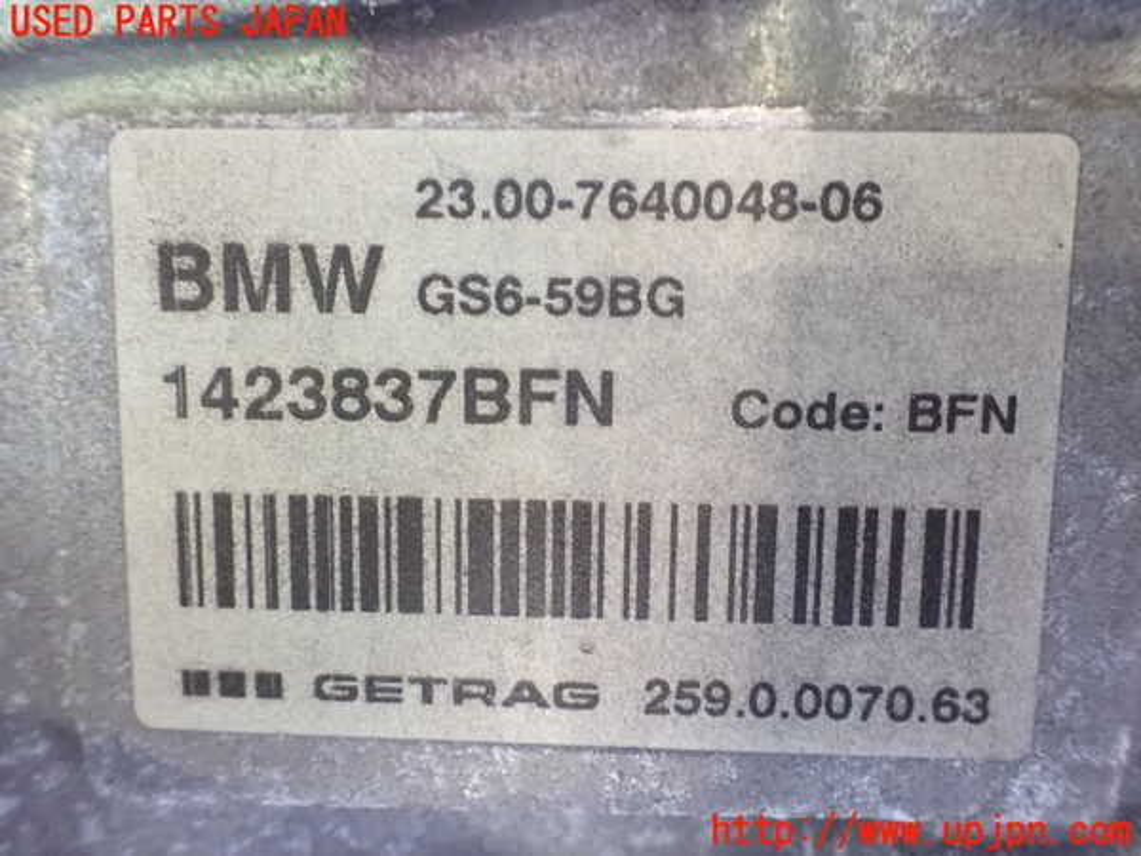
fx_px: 989
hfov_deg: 60.0
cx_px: 570
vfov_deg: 46.8
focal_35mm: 30
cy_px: 428
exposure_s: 1/30
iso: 1600
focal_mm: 5.4
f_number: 2.3
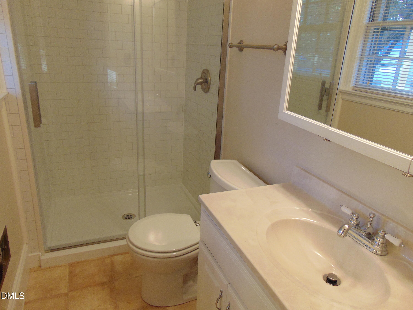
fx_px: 298
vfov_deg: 54.9
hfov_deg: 69.4
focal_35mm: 25
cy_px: 155
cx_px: 206
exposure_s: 1/30
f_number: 3
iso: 100
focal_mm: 4.5
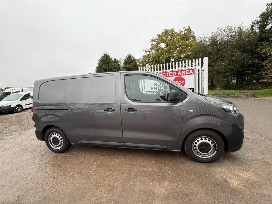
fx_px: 110
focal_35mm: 14
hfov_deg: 102.1
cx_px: 136
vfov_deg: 85.7
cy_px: 102
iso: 64
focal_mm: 2.22
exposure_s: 1/141
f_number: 2.2
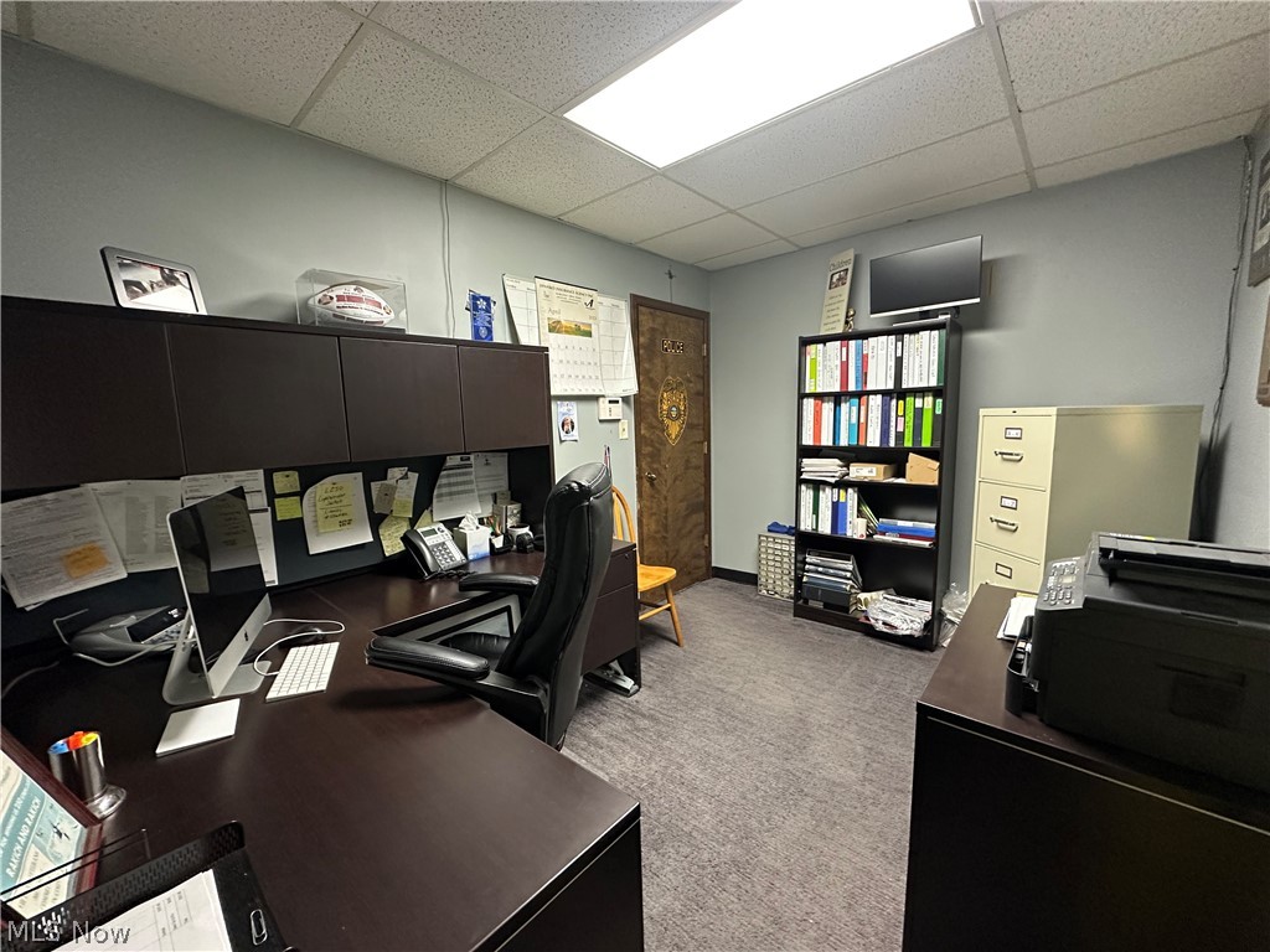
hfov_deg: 102.1
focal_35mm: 14
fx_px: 514
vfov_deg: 85.7
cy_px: 476
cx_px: 635
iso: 640
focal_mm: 2.22
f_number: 2.2
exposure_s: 1/60
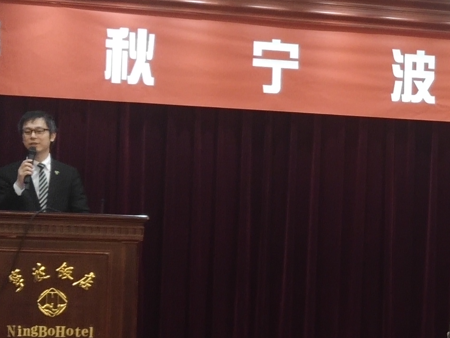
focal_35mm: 127
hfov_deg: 15.1
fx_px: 1651
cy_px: 222
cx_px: 513
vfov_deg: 11.7
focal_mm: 4.35
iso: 344
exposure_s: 1/50
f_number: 1.8
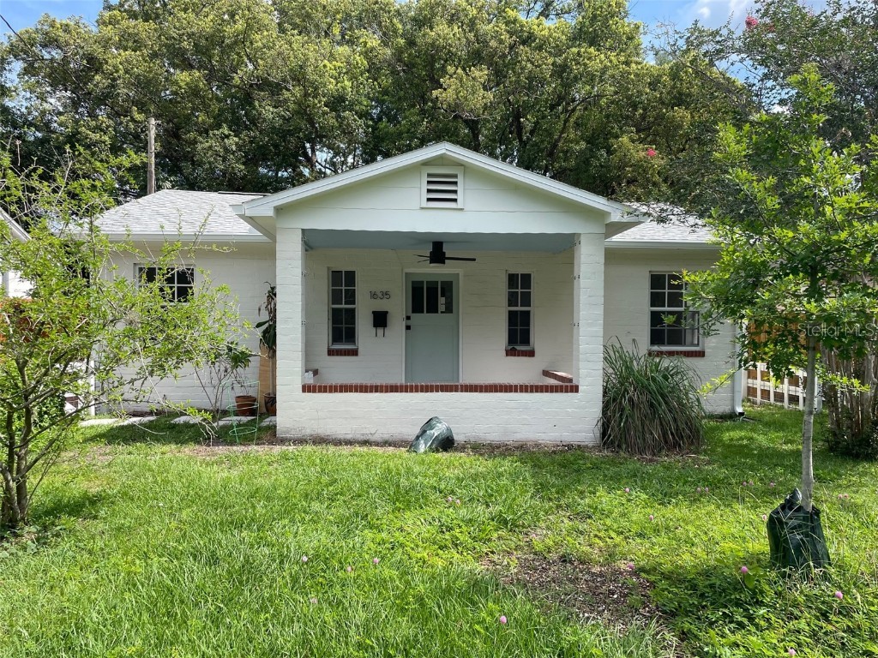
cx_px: 439
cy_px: 329
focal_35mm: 26
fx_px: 659
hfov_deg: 67.3
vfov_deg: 53.1
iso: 32
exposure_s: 1/1335
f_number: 1.6
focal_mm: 4.2
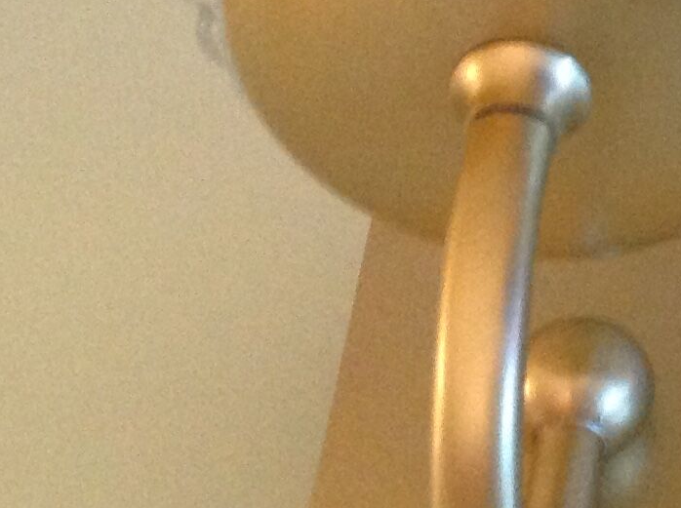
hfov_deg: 14.0
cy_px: -14
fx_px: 2553
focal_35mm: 130
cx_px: 1107
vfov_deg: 11.2
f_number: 2.4
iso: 320
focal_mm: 4.28
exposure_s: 1/15
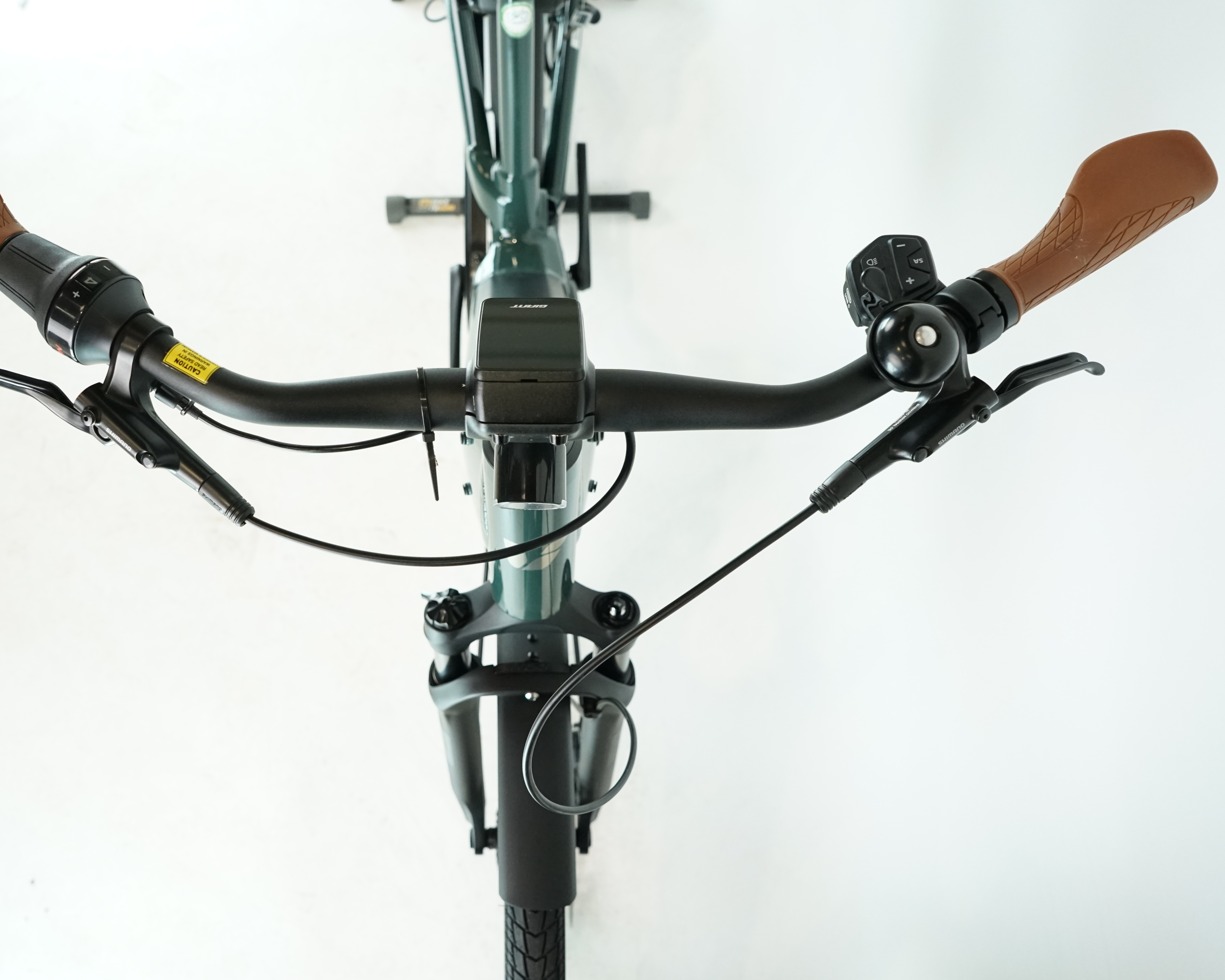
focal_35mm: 32
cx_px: 512
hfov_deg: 55.4
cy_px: 497
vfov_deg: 45.8
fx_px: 1160
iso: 2500
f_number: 5.6
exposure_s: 1/200
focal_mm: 28
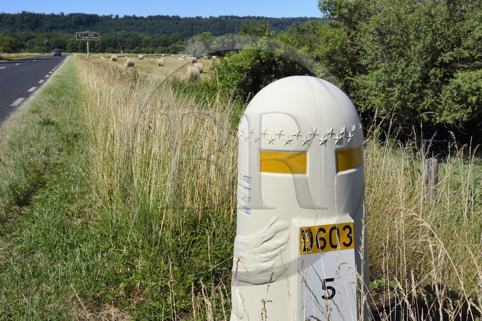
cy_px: 160
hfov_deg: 42.8
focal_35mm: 46
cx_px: 241
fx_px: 616
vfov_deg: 29.2
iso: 200
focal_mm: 46
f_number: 18
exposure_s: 1/250
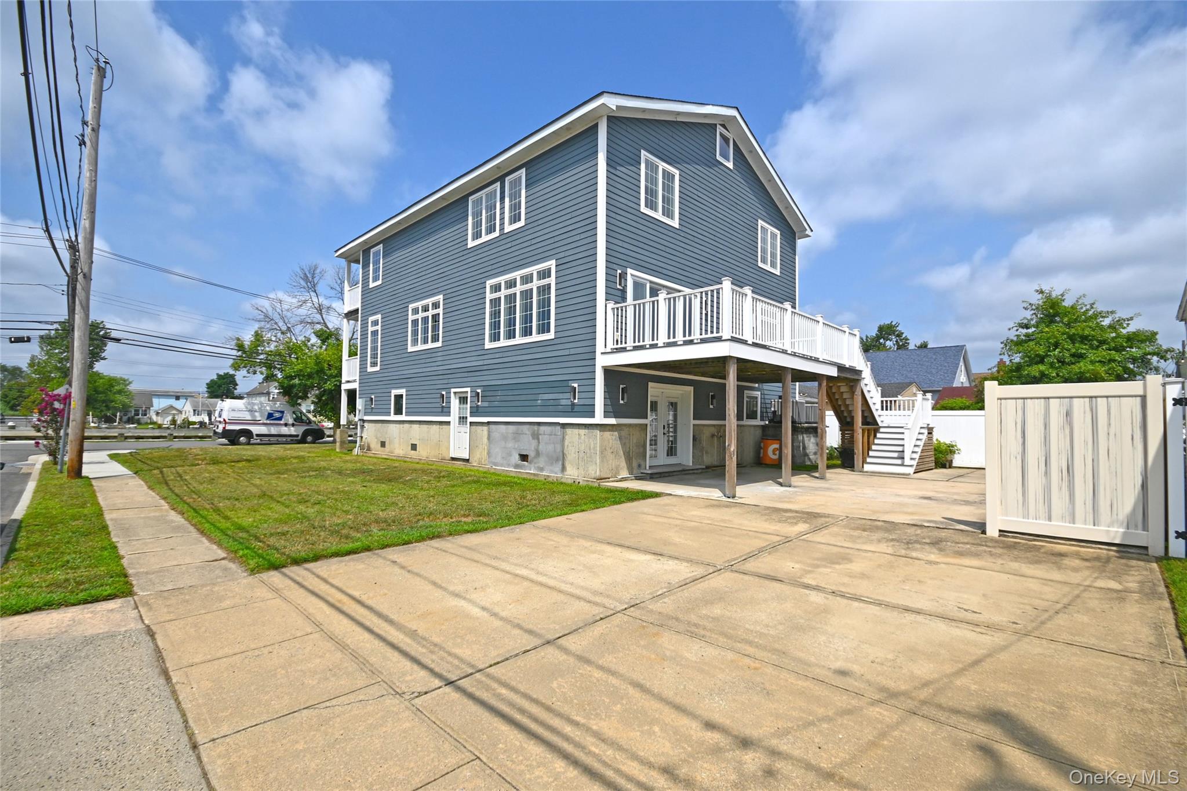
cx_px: 594
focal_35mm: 15
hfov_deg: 100.4
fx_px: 495
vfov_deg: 77.3
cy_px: 396
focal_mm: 10
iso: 100
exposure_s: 1/640
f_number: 9
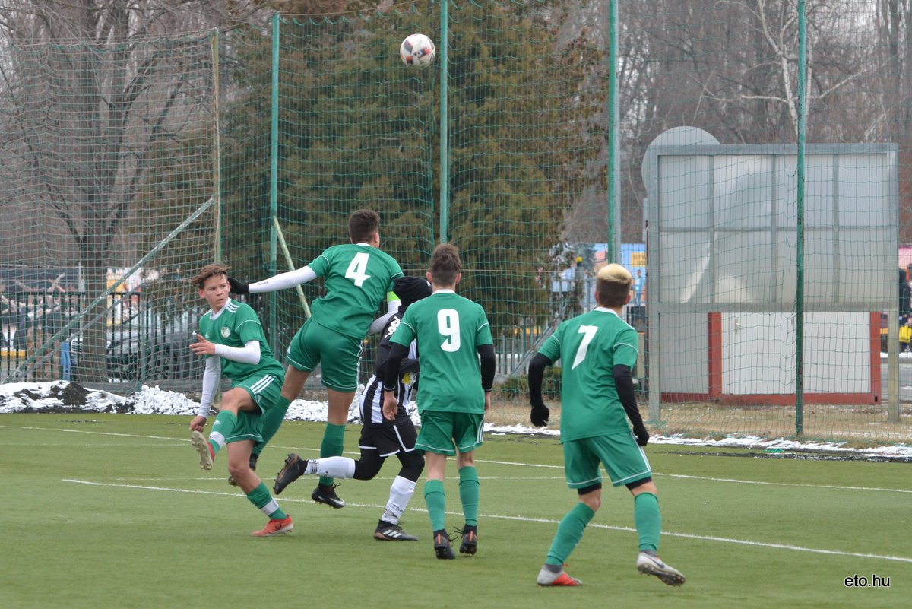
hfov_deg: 10.2
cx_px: 456
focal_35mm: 202
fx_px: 5132
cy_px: 304
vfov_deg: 6.8
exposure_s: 1/640
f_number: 6.3
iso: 500
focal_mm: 135
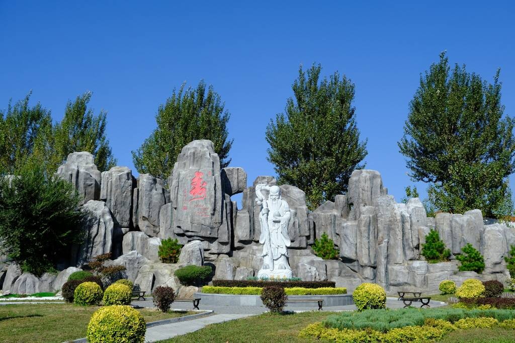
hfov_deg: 54.4
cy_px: 172
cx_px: 258
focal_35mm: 35
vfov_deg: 37.8
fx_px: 501
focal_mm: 23.3
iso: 200
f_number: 5.6
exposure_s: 1/950
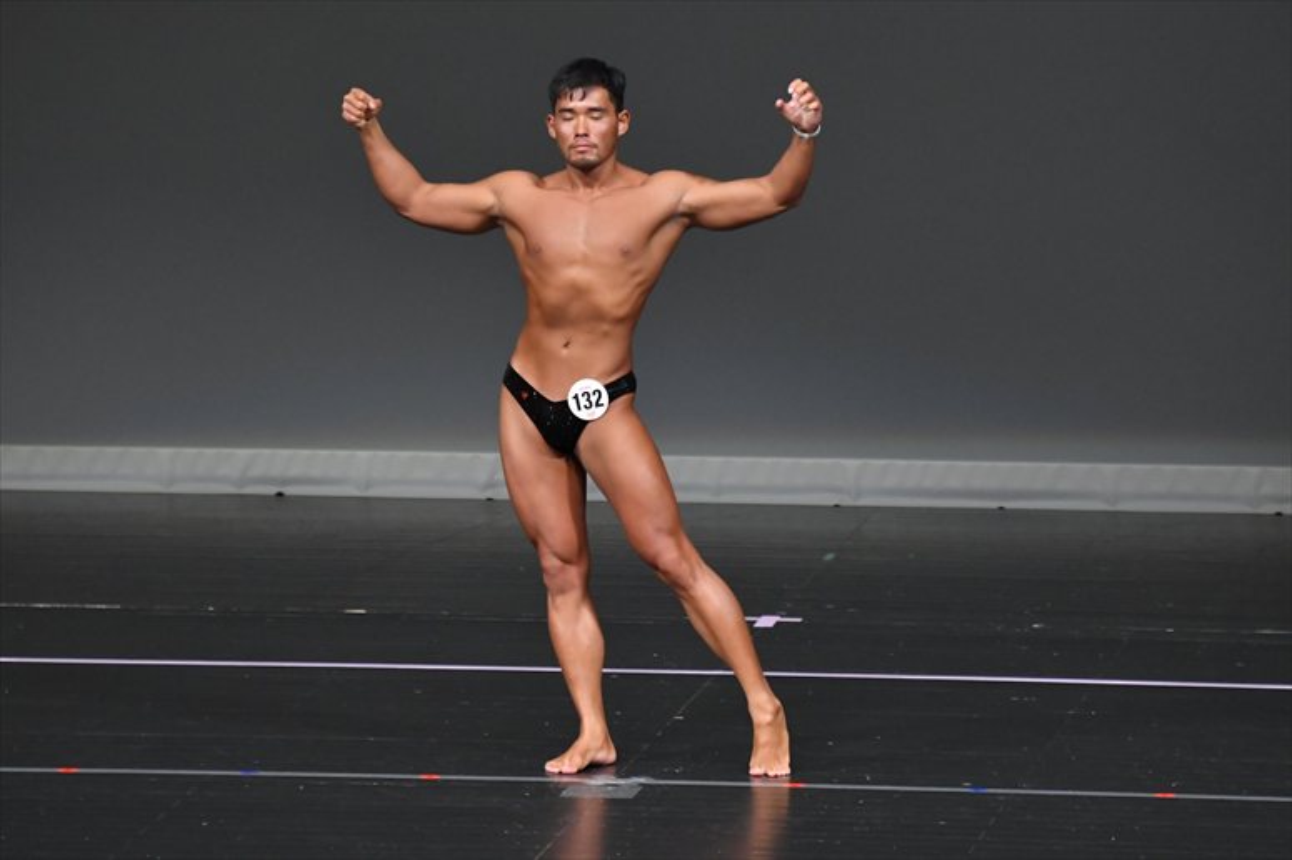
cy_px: 430
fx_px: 12376
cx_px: 646
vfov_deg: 4.0
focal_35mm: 345
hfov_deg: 6.0
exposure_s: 1/400
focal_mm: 230
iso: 4000
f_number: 5.6
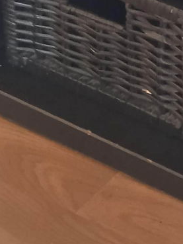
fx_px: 1141
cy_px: -269
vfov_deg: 10.9
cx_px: 453
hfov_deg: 8.3
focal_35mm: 162
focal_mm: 3.43
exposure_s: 1/16.7
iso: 859
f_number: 2.2
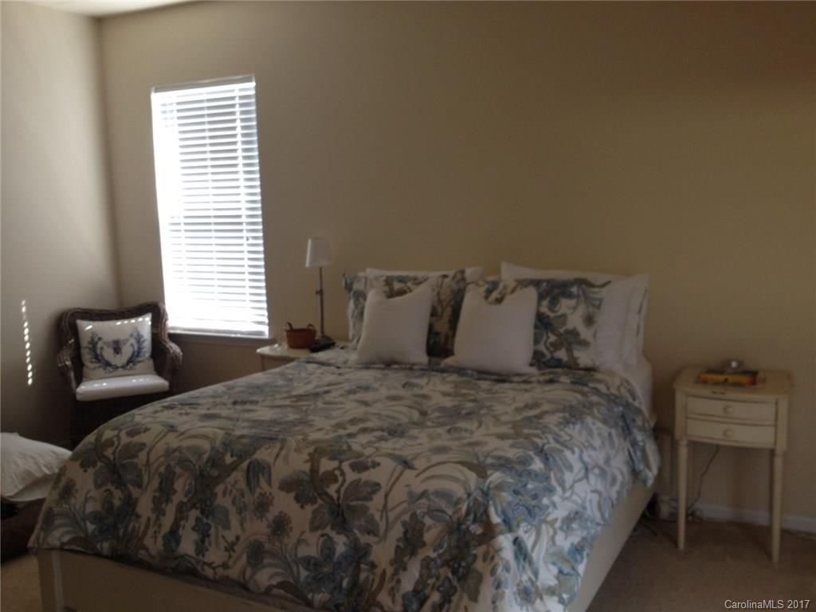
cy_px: 306
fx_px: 825
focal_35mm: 35
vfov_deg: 40.7
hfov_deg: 52.6
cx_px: 408
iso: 64
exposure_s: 1/20
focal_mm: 4.28
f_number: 2.4
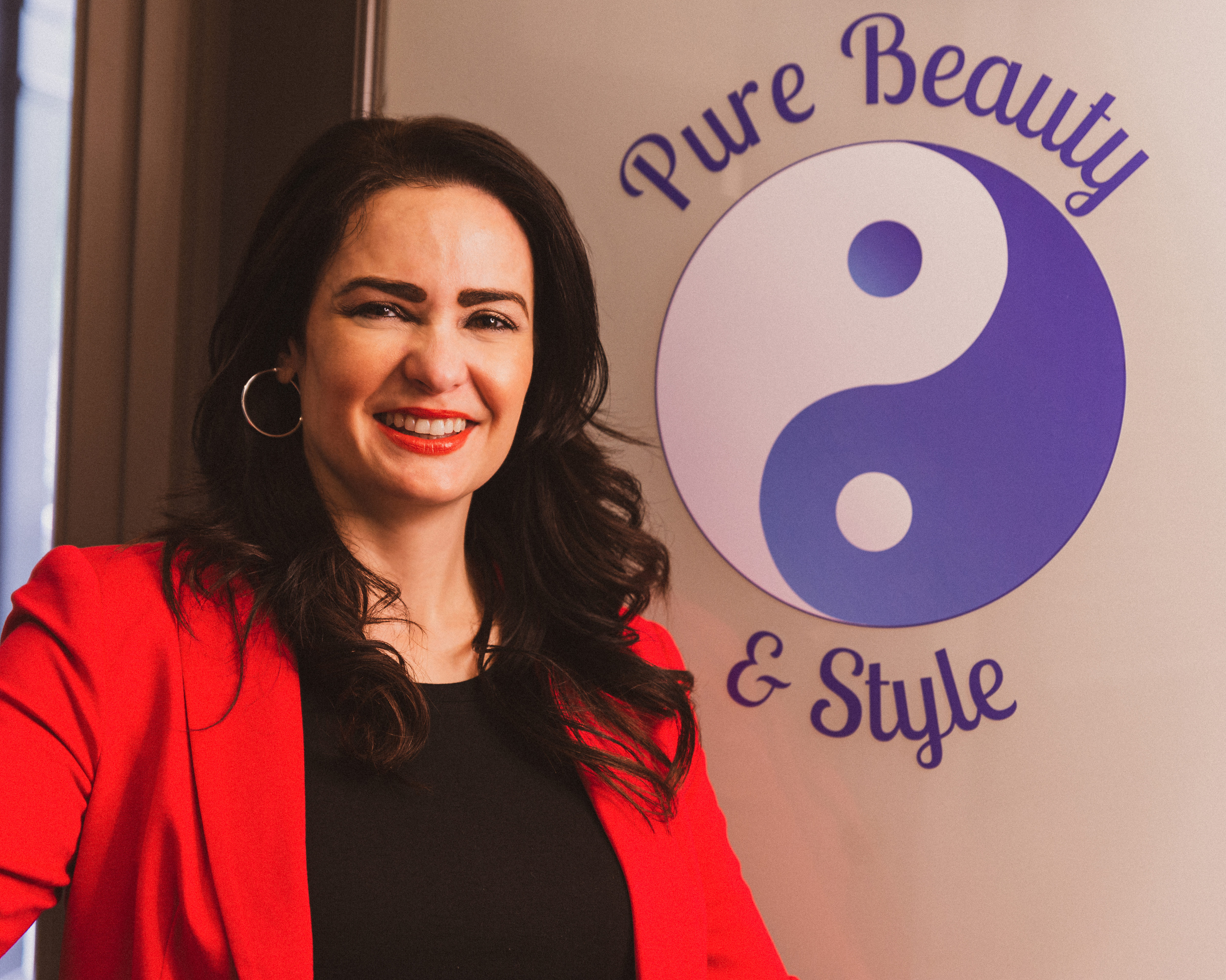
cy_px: 489
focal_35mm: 70
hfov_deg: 27.1
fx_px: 2540
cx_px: 534
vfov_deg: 21.9
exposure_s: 1/80
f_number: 3.2
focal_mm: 62
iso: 500
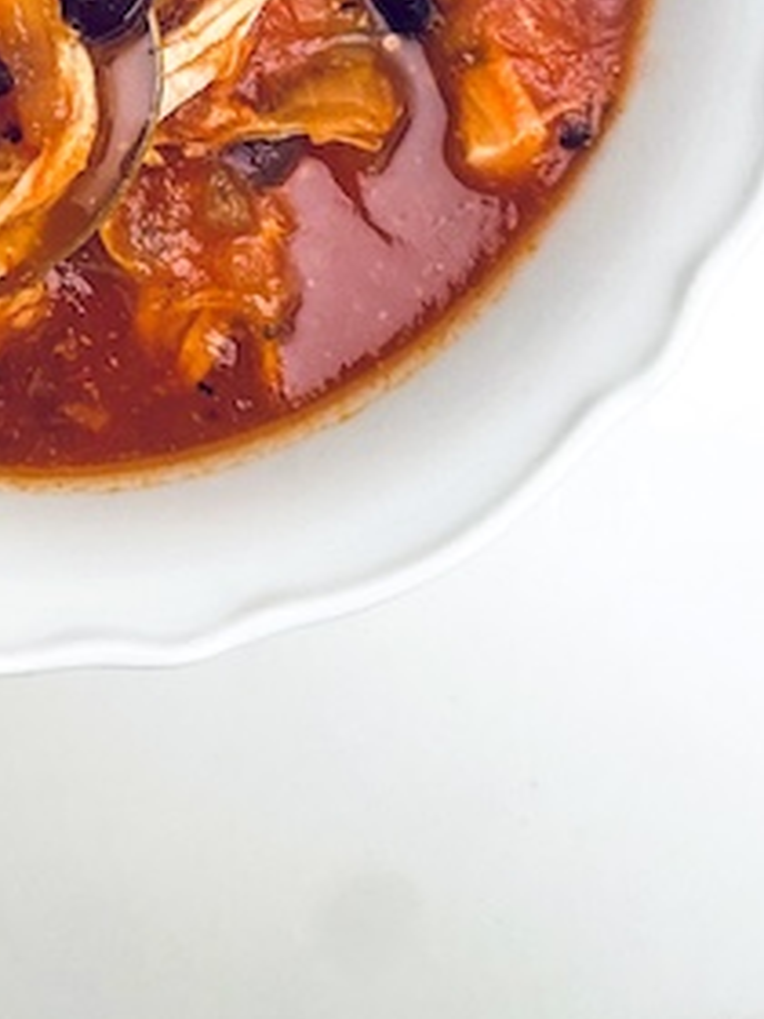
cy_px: -71
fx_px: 1825
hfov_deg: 22.8
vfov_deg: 28.6
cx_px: 22
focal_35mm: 62
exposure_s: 1/60
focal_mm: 4.25
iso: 320
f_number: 1.8
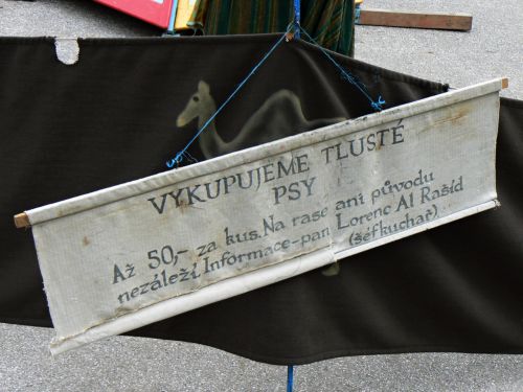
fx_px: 1058
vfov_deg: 21.0
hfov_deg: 27.8
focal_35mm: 70
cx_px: 262
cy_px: 196
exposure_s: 1/125
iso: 80
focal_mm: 11.6
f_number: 5.6
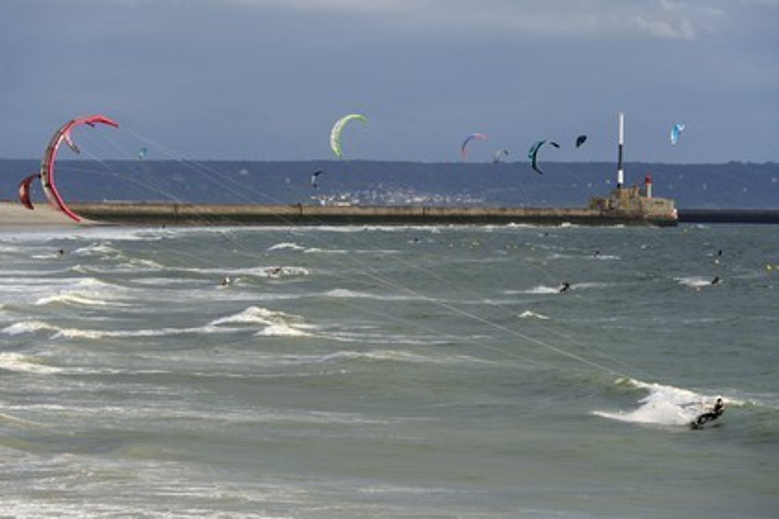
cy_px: 260
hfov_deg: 11.1
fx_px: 4003
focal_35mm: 185
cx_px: 390
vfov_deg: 7.4
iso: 200
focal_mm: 185
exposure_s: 1/250
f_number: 6.3
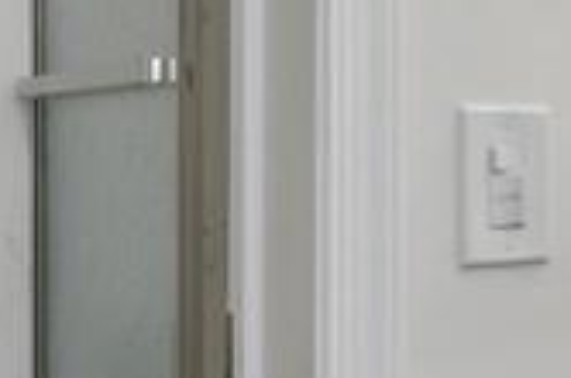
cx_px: 705
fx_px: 1203
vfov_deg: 17.9
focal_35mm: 76
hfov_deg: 24.0
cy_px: 165
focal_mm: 14
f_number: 8
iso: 100
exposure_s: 1/15
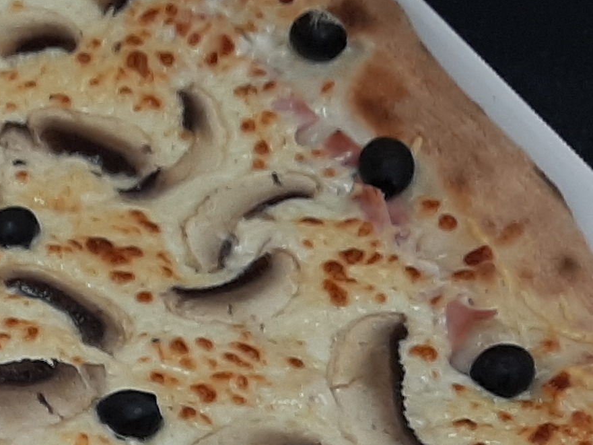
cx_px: -452
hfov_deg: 14.6
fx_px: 2039
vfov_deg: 12.3
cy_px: 465
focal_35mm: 119
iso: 40
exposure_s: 1/50
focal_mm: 3.93
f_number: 1.7
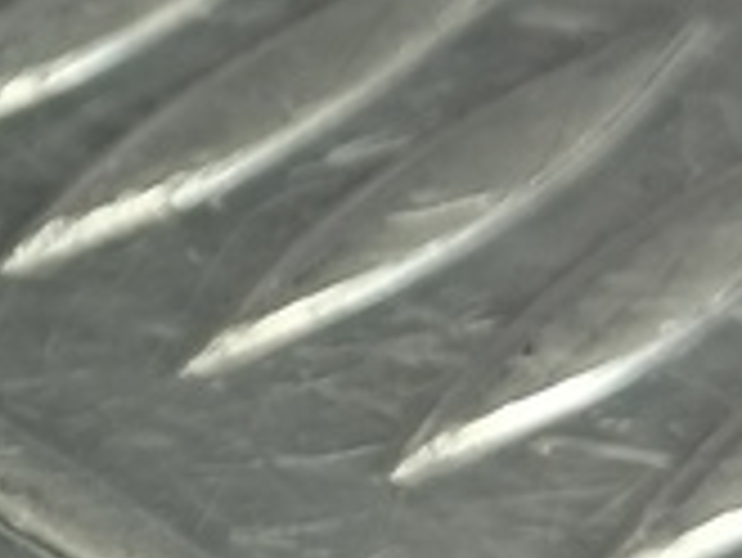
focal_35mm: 143
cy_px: 360
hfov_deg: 12.0
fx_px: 3067
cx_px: -823
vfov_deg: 10.4
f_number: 1.6
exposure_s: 1/50
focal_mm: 4.11
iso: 106
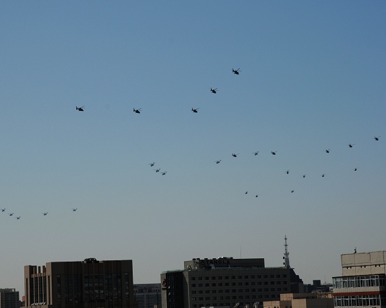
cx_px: 176
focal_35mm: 112
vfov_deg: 13.8
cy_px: 153
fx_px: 1274
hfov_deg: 17.2
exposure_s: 1/1000
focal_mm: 65
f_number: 10
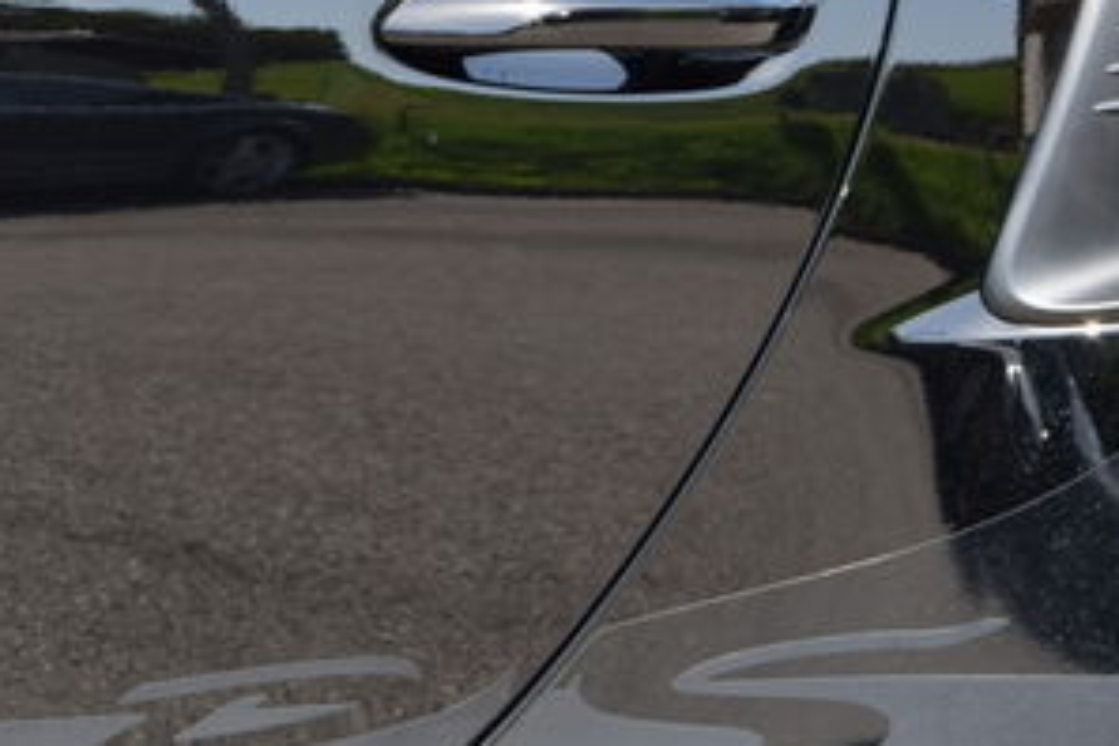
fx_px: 6030
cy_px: 524
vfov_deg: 7.1
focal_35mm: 194
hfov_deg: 10.4
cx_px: -226
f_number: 8
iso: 400
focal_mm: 50
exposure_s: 1/250
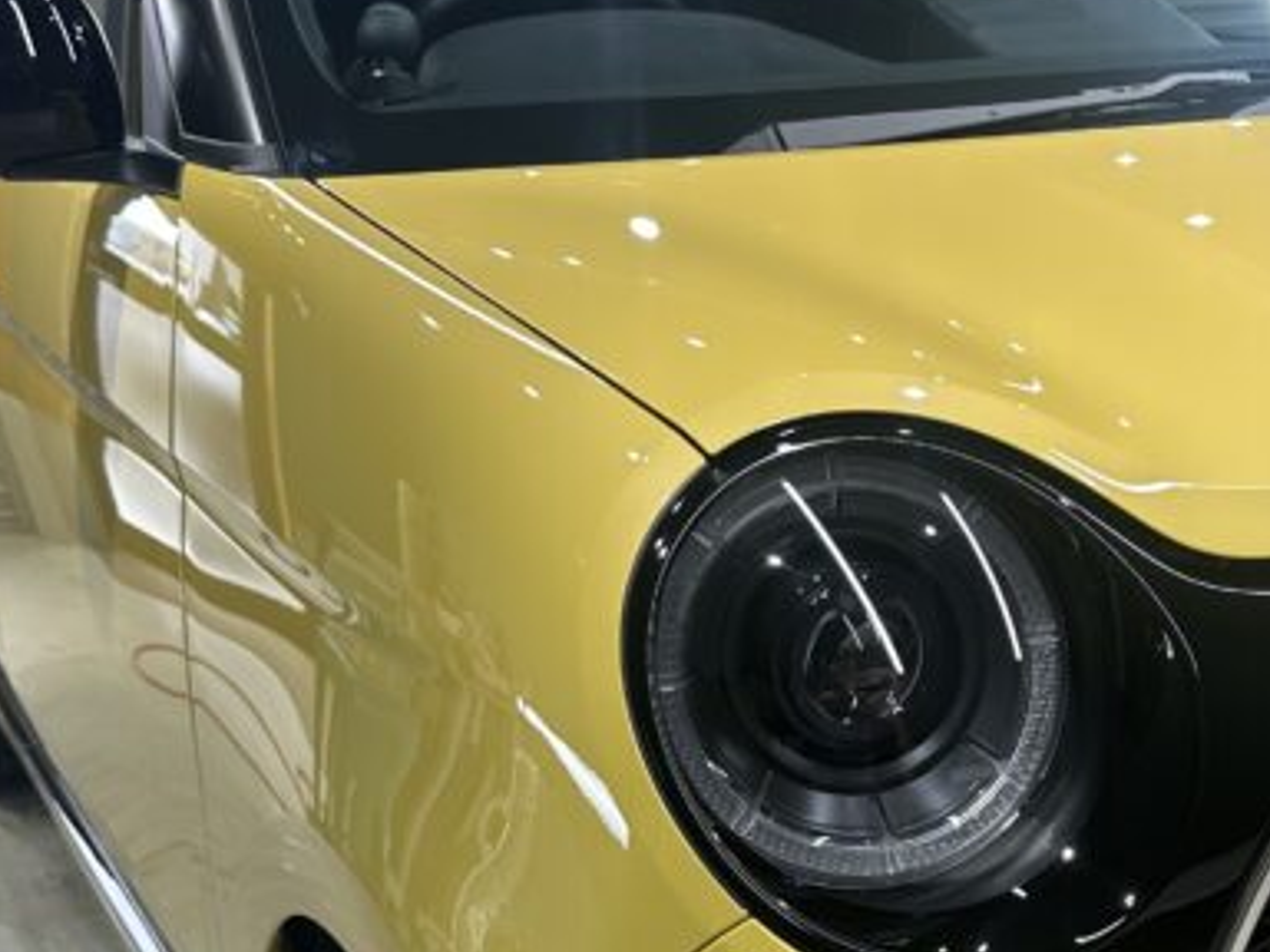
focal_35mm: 64
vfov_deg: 22.8
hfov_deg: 29.6
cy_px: 691
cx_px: 1019
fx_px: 2348
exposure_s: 1/120
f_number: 1.78
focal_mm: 6.86
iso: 64
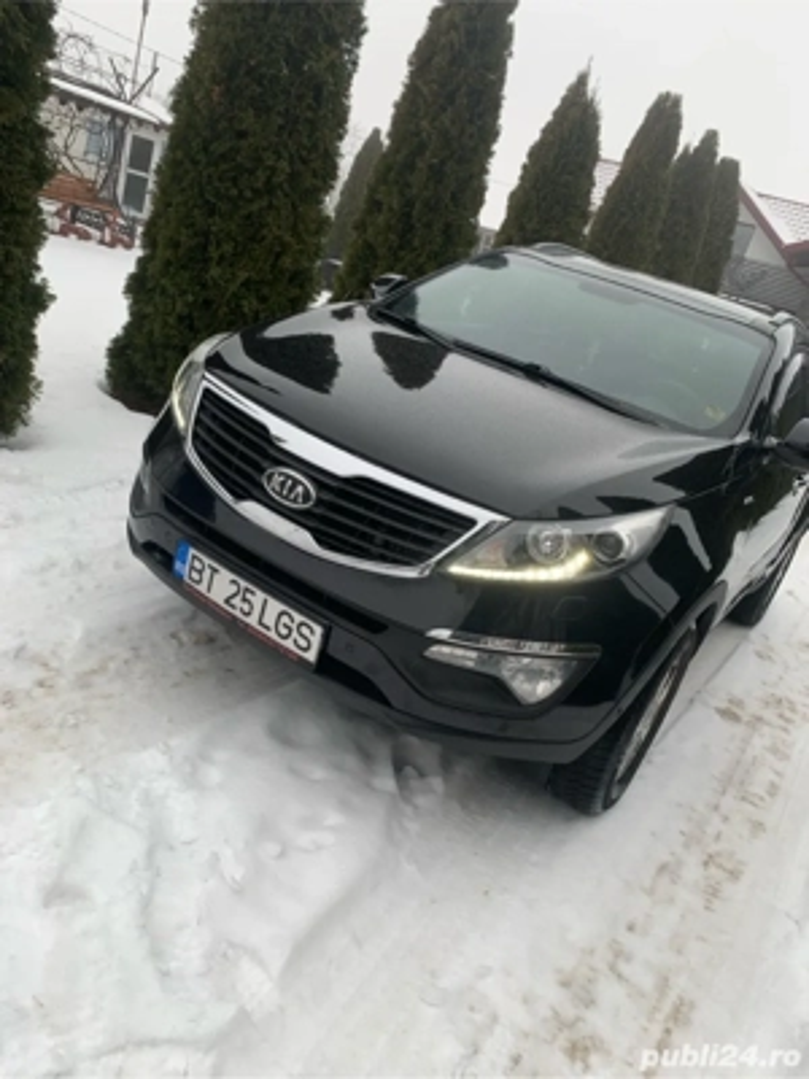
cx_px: 404
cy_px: 540
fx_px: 810
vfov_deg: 67.3
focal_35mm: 26
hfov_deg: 53.1
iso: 25
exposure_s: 1/206
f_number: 1.8
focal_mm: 4.25
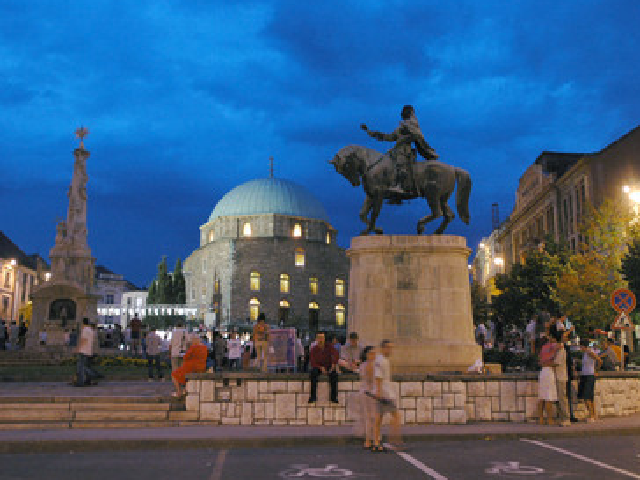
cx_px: 328
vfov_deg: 36.0
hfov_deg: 46.8
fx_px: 740
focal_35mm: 40
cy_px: 237
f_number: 2.8
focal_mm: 24
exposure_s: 1/13
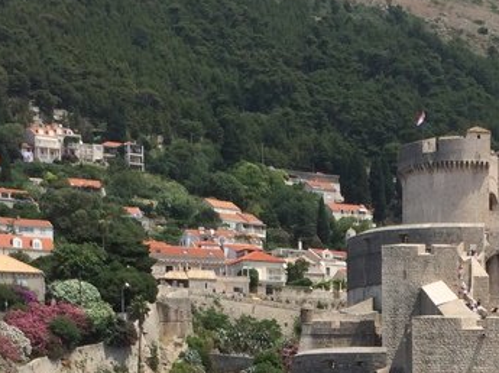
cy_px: 502
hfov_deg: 19.1
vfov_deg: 14.0
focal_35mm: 101
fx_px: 1454
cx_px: 444
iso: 32
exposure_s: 1/2415
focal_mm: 4.15
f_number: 2.2
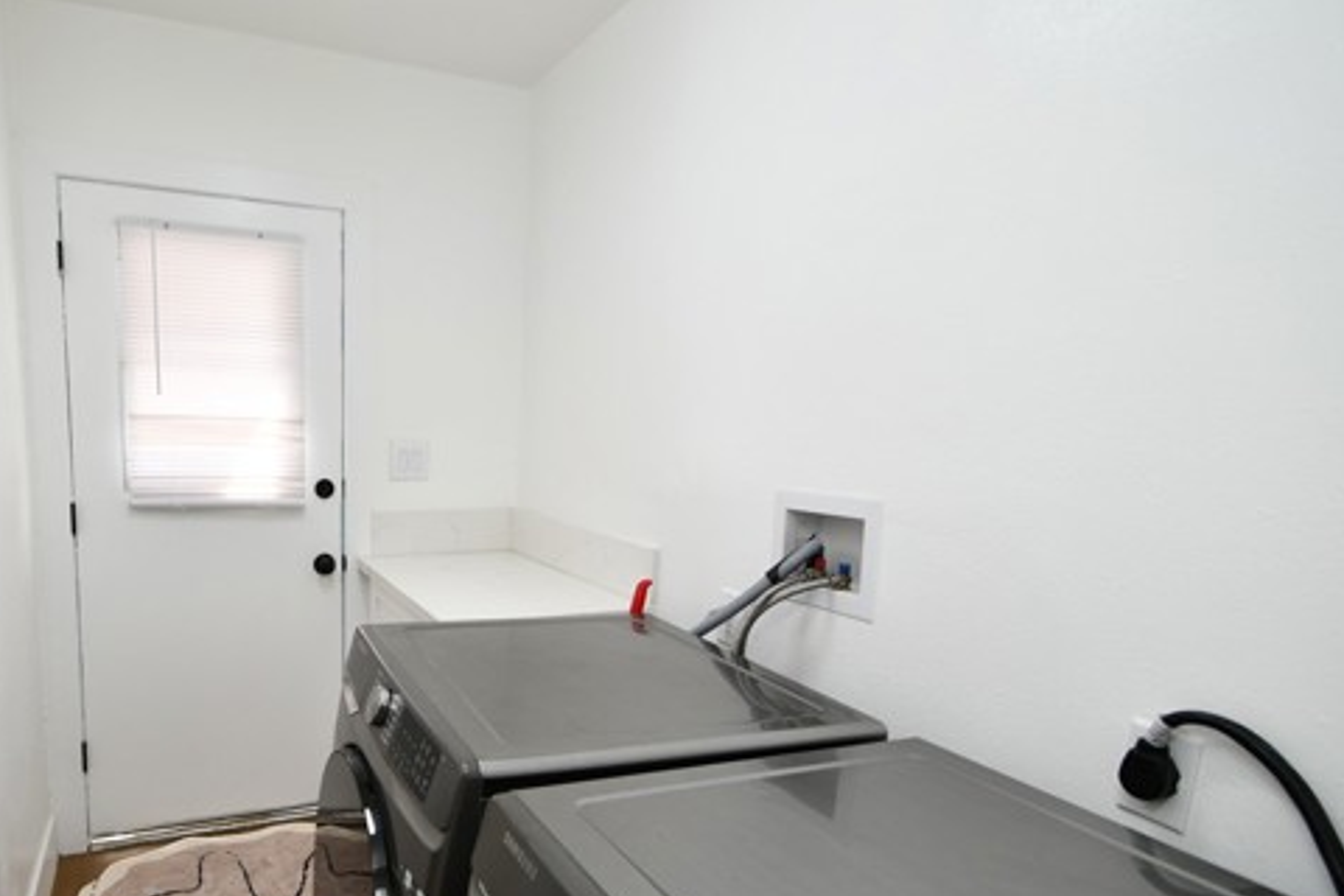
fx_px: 747
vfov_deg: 61.3
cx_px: 473
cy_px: 545
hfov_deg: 81.8
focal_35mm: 20
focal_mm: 10
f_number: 4.5
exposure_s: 1/80
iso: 200
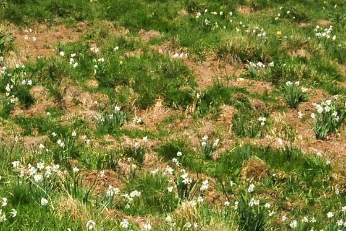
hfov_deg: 12.1
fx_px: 1441
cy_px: 194
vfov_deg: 9.1
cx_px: -348
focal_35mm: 150
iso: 6400
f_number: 16
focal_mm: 35
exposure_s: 1/2500
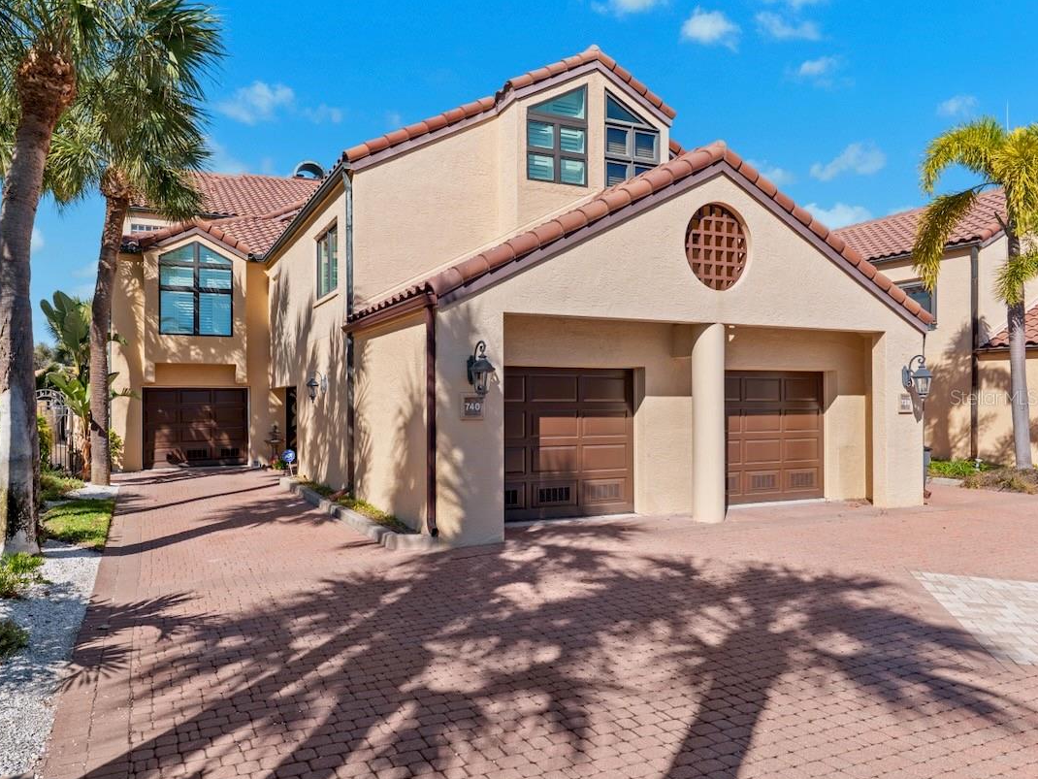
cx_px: 421
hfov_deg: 73.2
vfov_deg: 58.9
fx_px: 690
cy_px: 397
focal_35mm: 23
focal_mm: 20
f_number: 8
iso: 100
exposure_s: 1/160
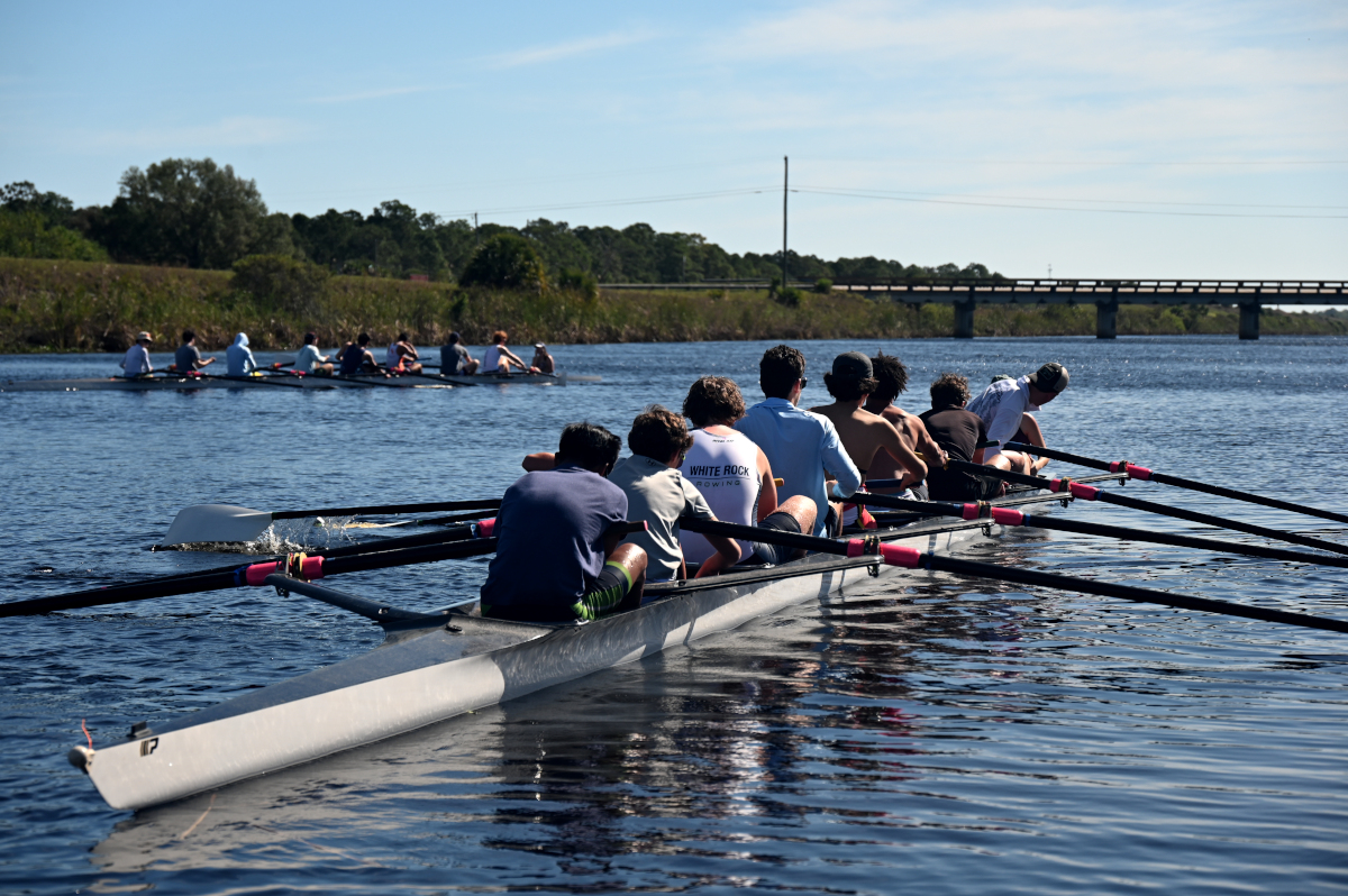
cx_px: 674
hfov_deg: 22.4
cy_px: 448
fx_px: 3405
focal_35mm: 91
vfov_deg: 15.0
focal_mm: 91
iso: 140
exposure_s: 1/250
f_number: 6.3
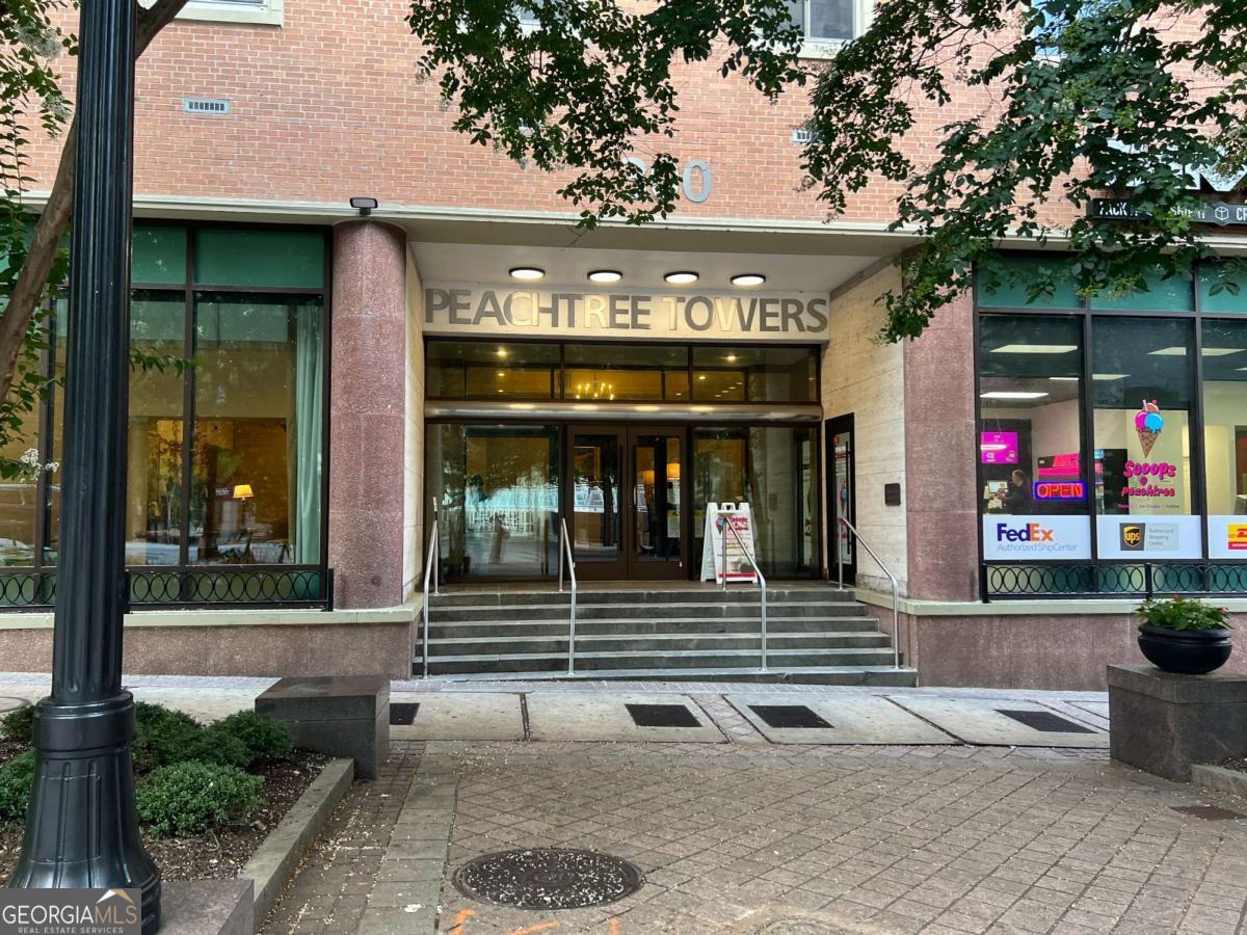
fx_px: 937
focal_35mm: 26
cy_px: 468
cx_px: 624
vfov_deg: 53.1
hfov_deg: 67.3
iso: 125
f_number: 1.5
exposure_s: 1/121
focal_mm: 5.7
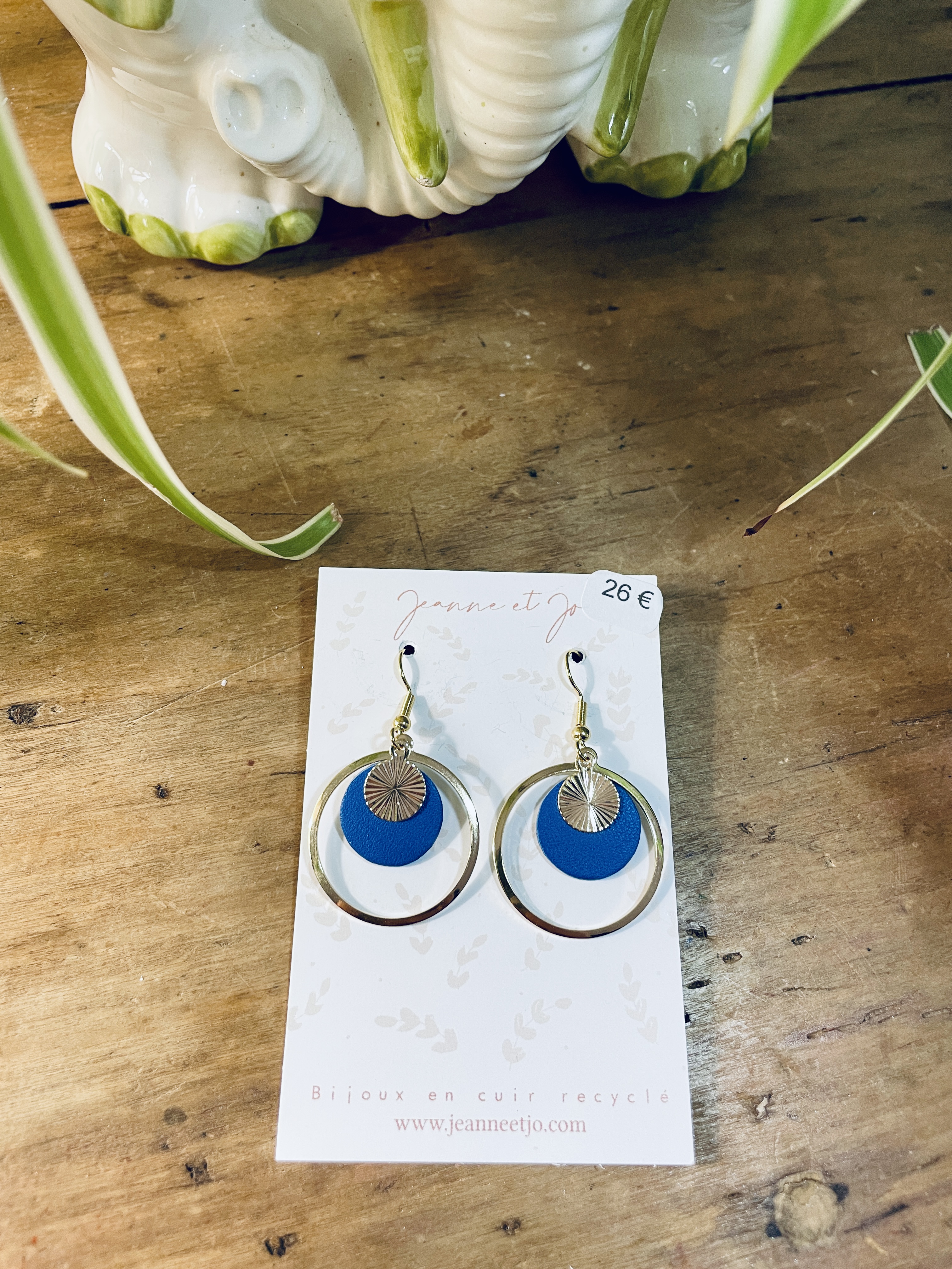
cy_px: 634
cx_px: 476
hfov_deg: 53.1
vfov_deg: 67.3
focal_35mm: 26
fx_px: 953
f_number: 1.6
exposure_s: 1/50
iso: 64
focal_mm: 4.2
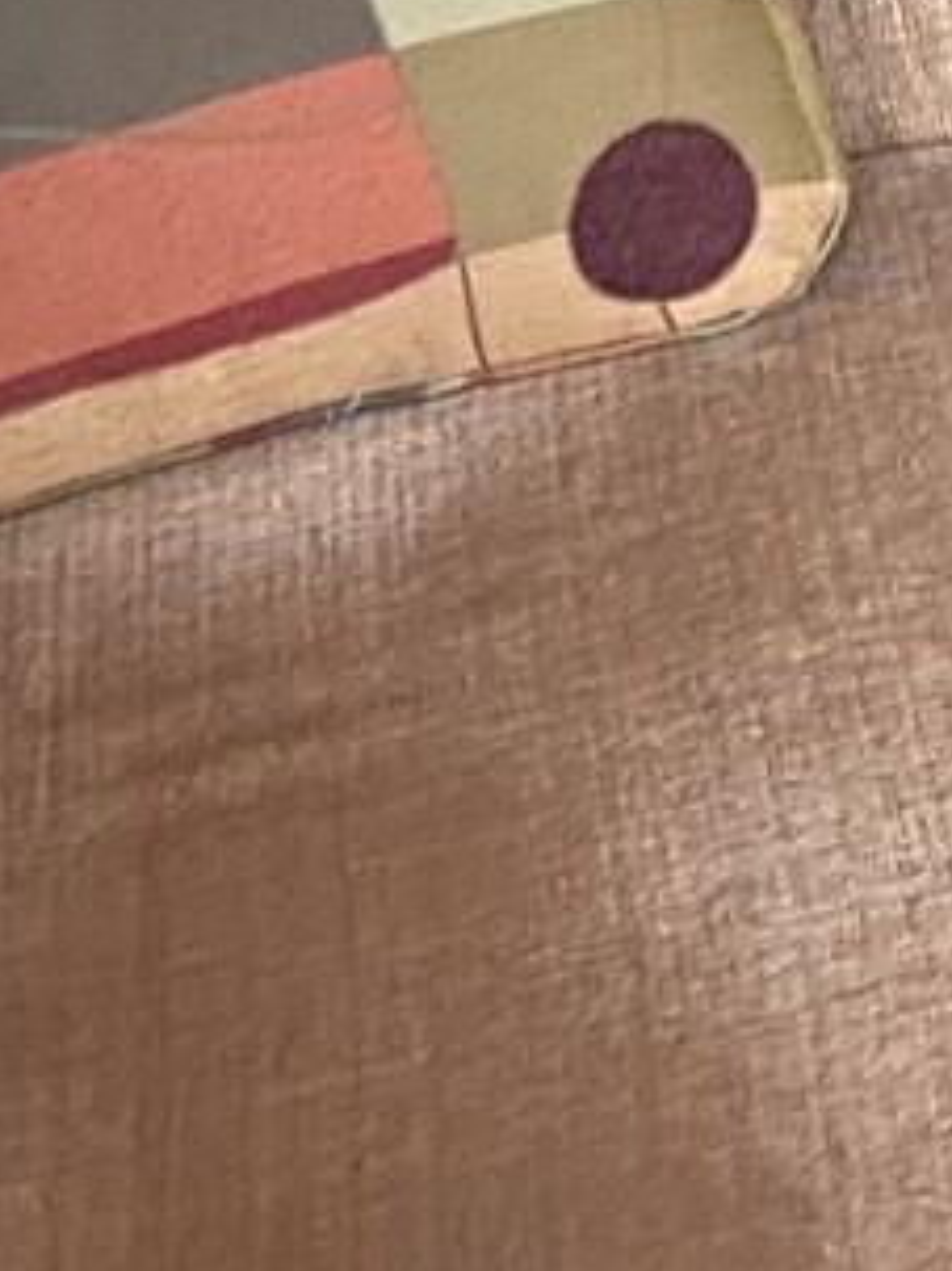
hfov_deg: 7.7
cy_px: -1707
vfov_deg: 9.9
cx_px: 2508
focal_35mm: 176
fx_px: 6458
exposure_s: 1/60
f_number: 1.8
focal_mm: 4.25
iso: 100
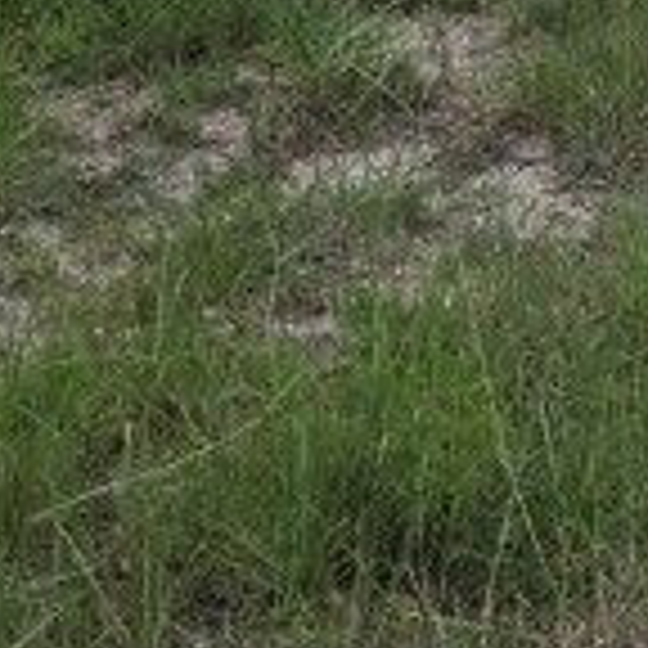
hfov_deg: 11.7
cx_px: 832
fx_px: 3071
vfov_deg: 10.4
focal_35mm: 145
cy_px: -886
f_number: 1.8
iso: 25
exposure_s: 1/1628
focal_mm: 5.4
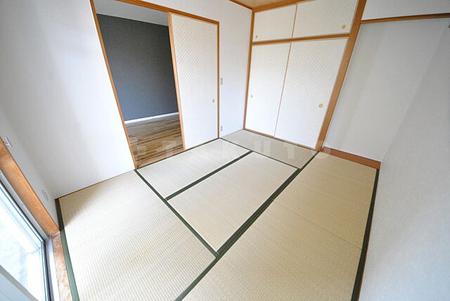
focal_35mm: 12
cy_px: 150
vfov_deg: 90.1
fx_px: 150
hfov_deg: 112.6
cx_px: 225
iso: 1600
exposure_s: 1/40
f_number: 4.5
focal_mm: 8
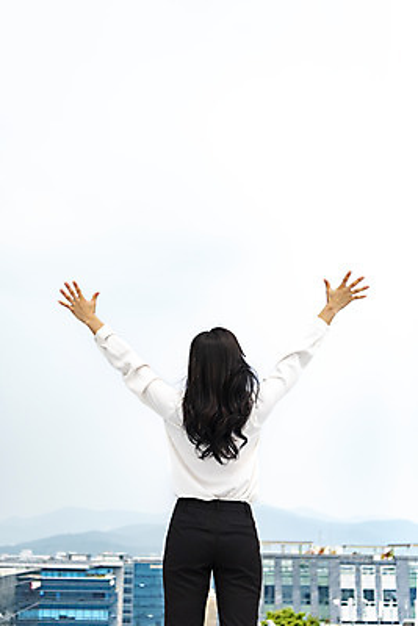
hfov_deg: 29.3
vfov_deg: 42.7
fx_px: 800
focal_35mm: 46
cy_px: 313
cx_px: 209
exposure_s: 1/8000
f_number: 2.8
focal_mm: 46
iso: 400
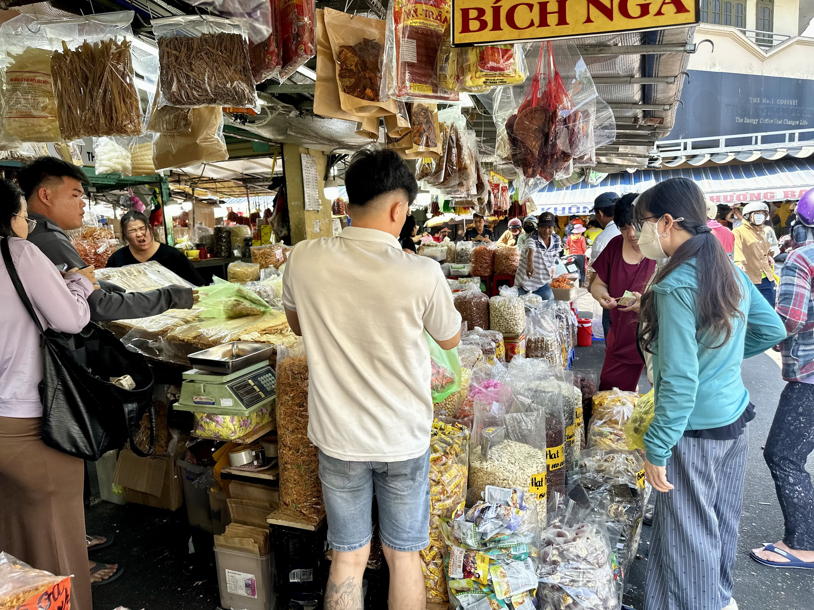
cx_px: 407
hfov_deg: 71.6
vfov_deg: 56.8
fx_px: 564
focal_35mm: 24
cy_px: 305
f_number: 1.78
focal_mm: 6.86
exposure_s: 1/312
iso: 80
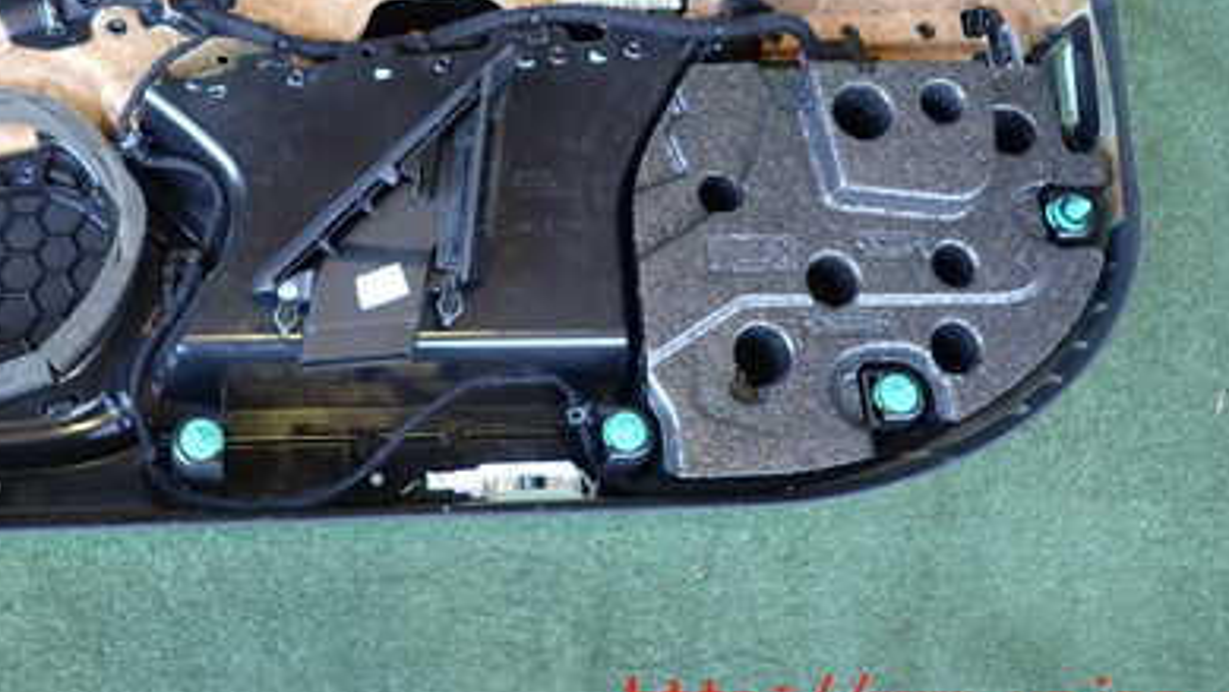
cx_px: 392
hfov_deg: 47.4
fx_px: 1369
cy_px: 38
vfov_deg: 27.1
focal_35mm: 42
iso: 200
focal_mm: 4.5
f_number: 2
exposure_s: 1/80
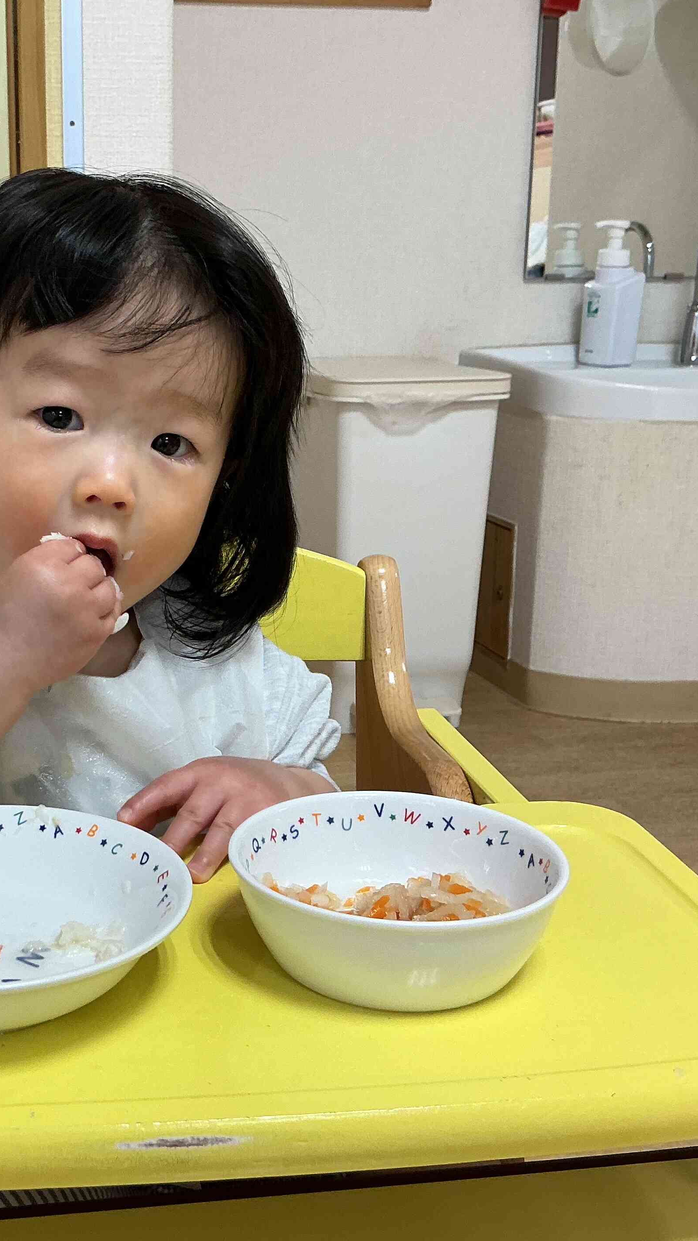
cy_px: 610
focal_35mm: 45
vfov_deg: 45.5
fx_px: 1481
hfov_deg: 26.0
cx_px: 125
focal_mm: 3
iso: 50
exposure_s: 1/120
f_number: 1.8
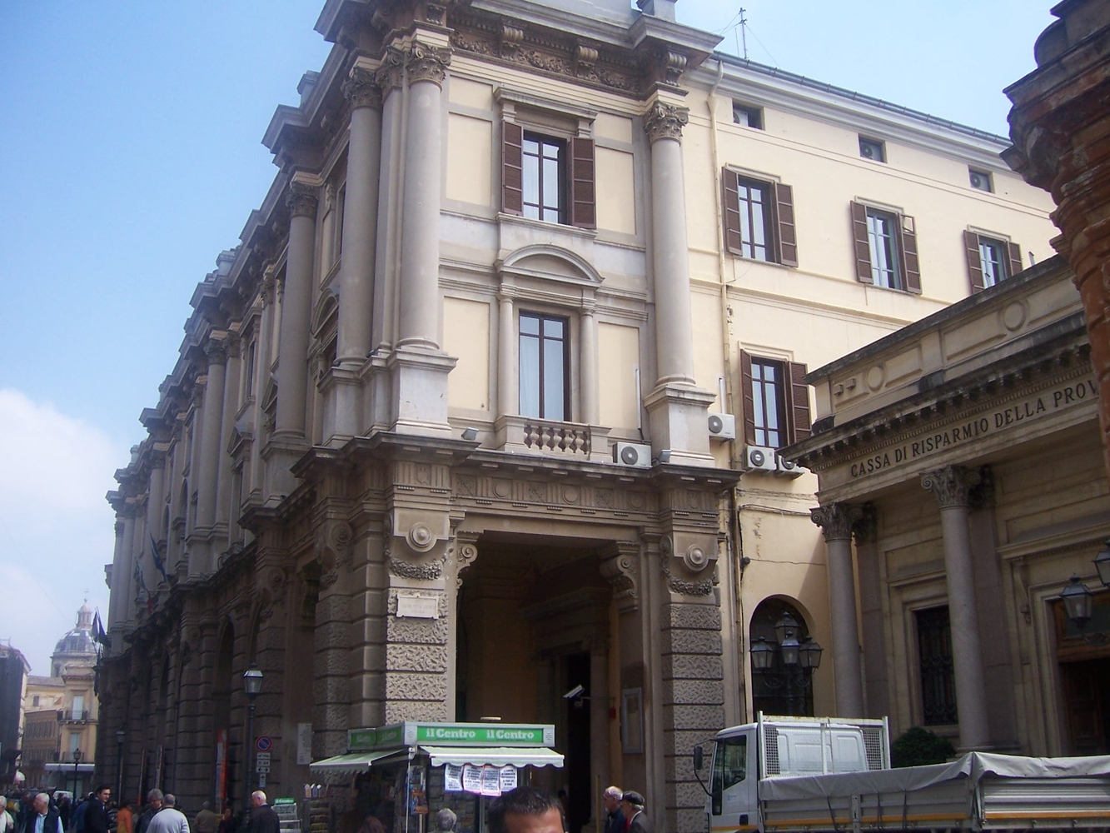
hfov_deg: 51.4
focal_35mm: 36
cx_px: 555
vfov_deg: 39.7
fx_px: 1154
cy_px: 416
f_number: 3
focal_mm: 6
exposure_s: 1/750
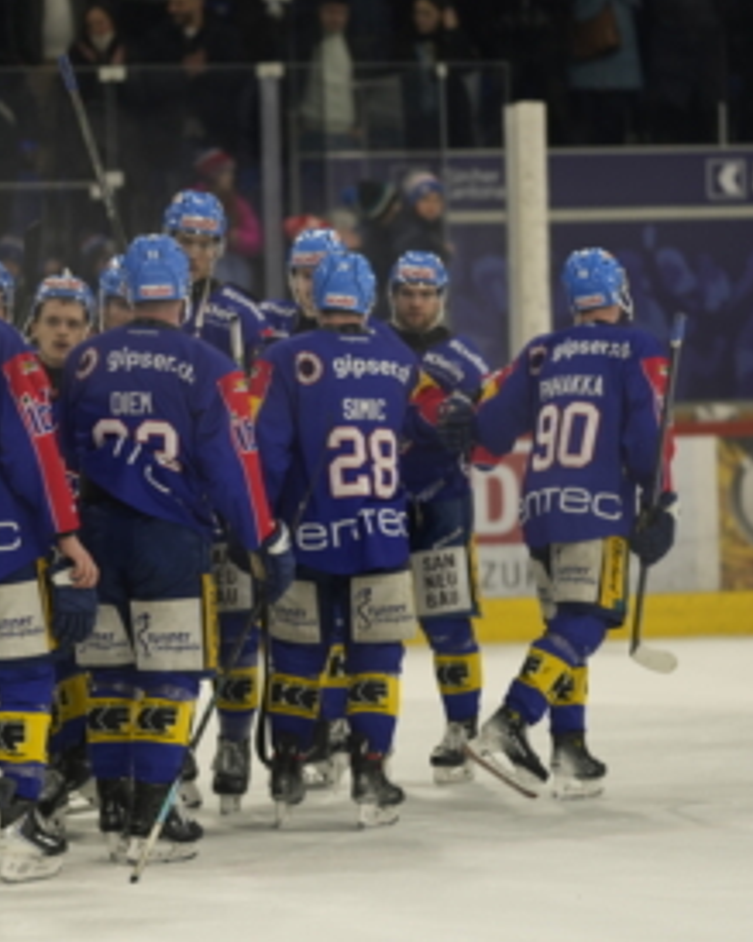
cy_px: 394
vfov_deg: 8.4
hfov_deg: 6.7
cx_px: 430
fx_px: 6439
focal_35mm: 231
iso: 640
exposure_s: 1/1600
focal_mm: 135
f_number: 1.8
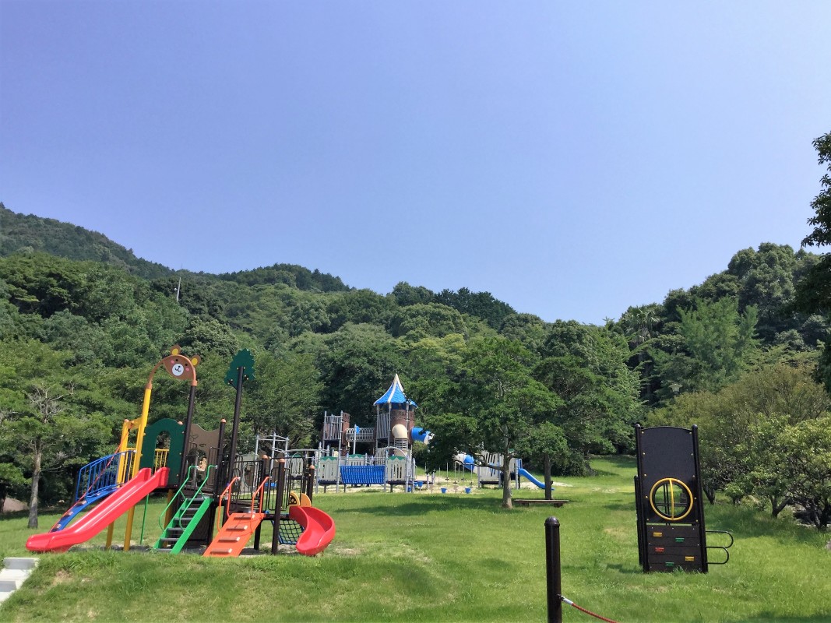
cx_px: 416
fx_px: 744
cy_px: 312
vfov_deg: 45.4
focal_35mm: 31
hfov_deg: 58.4
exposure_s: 1/1314
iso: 25
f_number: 2.4
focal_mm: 3.3
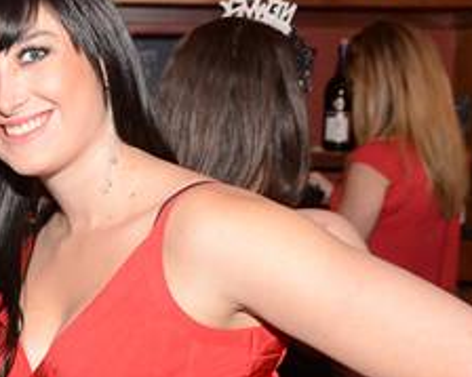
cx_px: -67
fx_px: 1301
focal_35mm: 93
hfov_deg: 19.6
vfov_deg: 16.5
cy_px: 192
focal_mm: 27
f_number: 4.5
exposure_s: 1/30
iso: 1250
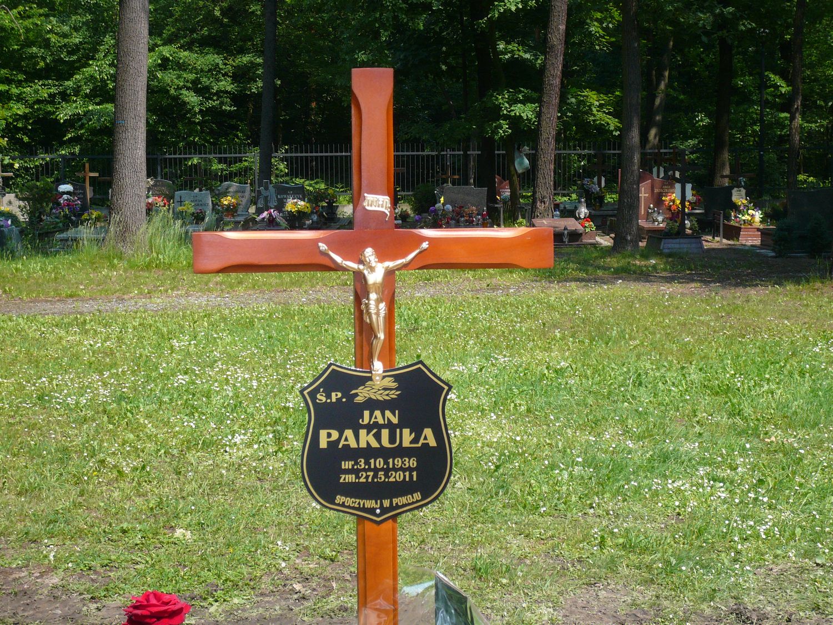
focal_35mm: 68
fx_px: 1636
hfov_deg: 28.6
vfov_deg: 21.6
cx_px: 416
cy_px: 312
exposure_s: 1/320
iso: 100
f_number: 4.3
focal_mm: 11.2
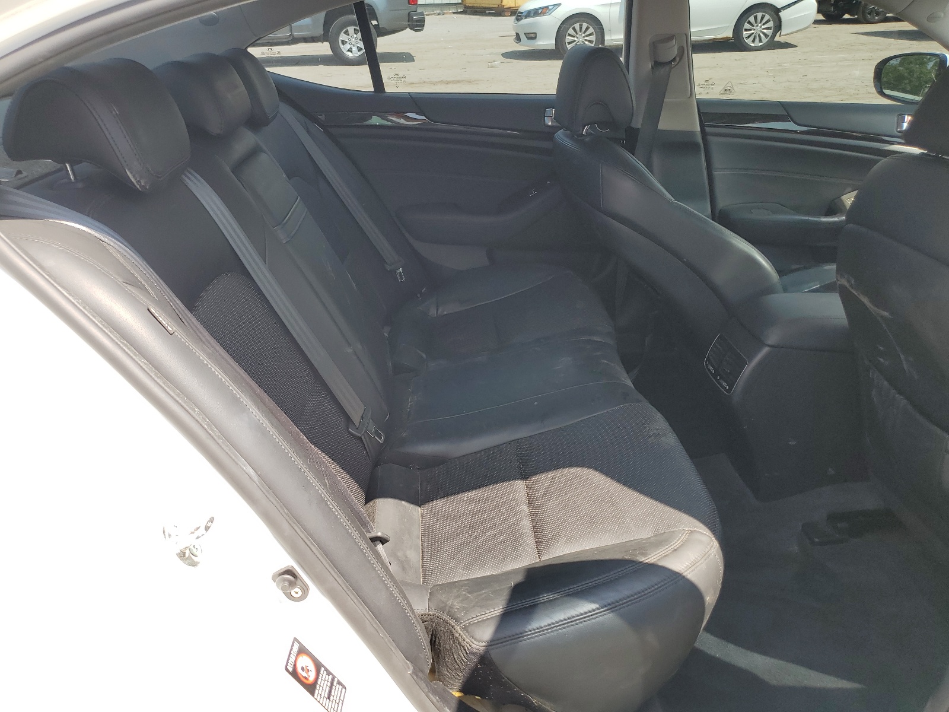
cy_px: 356
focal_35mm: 26
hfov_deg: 67.3
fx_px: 713
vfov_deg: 53.1
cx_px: 474
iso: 50
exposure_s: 1/667
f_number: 1.5
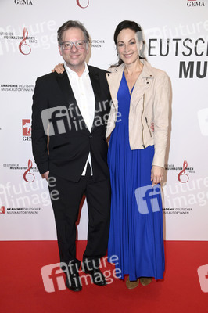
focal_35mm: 44
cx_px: 104
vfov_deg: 44.5
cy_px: 156
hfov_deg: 30.5
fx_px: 382
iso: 800
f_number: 5.6
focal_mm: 44
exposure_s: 1/250
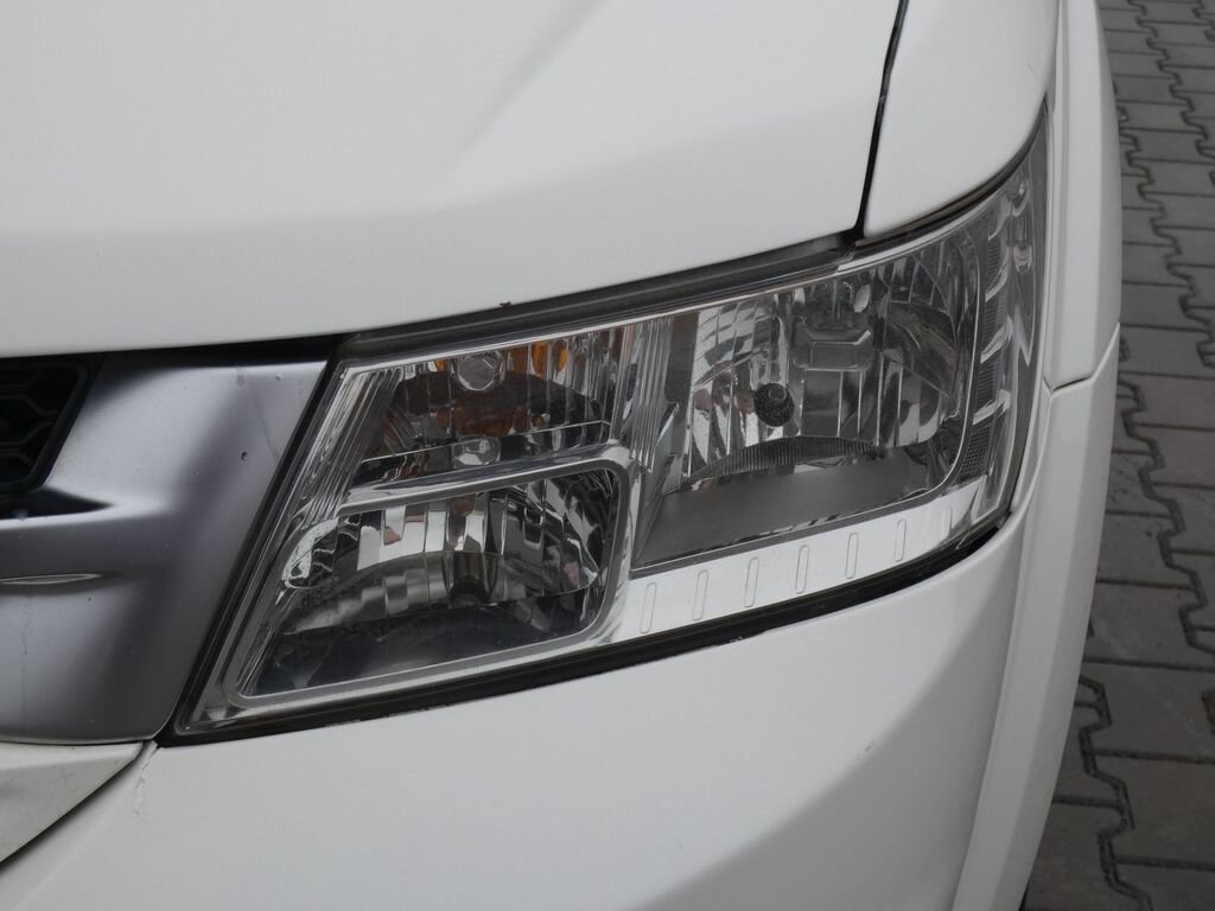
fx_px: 2317
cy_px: 456
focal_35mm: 66
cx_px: 608
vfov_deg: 22.3
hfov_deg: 29.4
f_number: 5.6
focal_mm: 11.9
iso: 80
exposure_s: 1/100
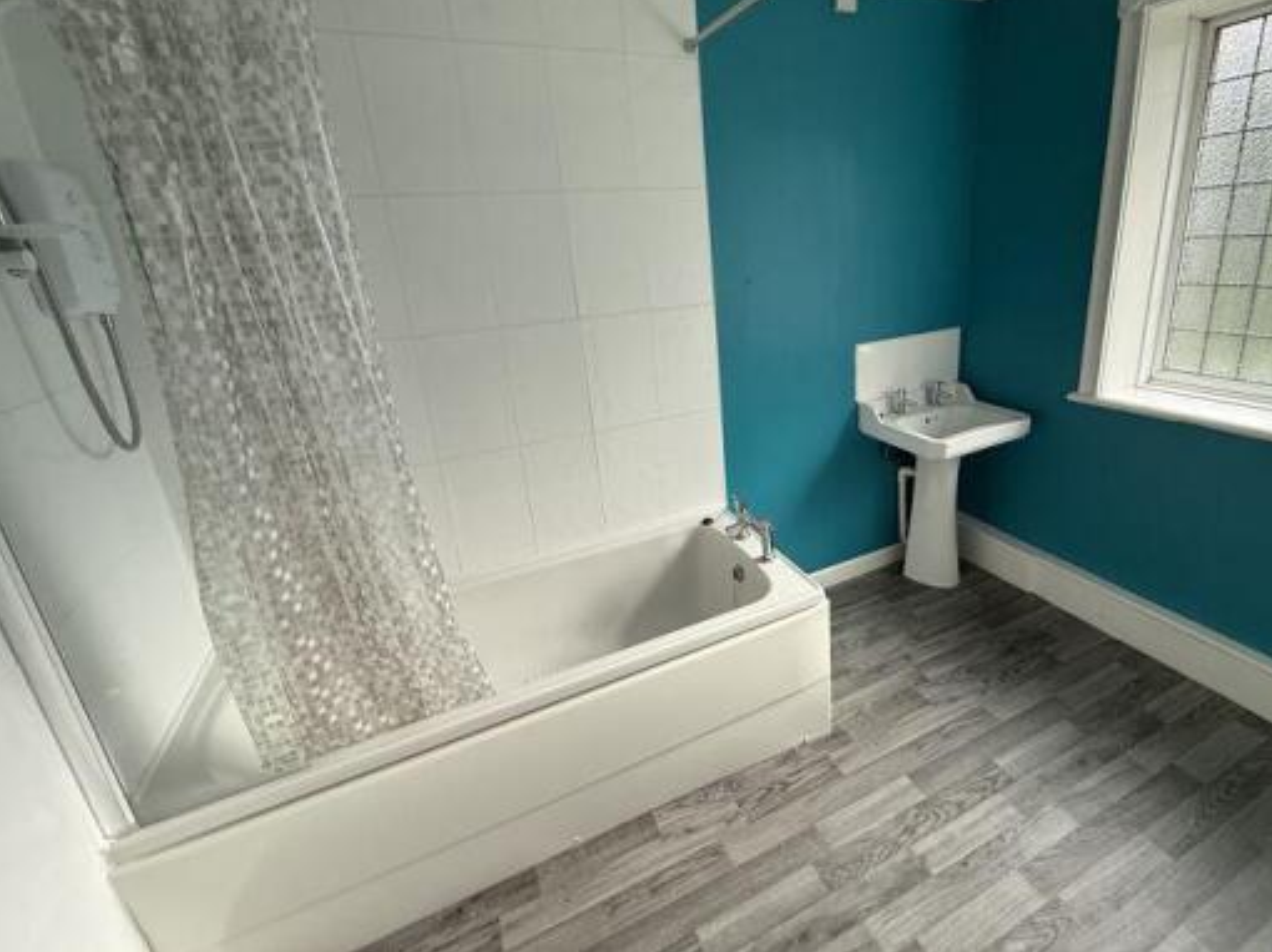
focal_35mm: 16
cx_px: 707
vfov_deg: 77.6
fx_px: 588
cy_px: 410
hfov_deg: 94.1
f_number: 2.2
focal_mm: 2.22
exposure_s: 1/99
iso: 320
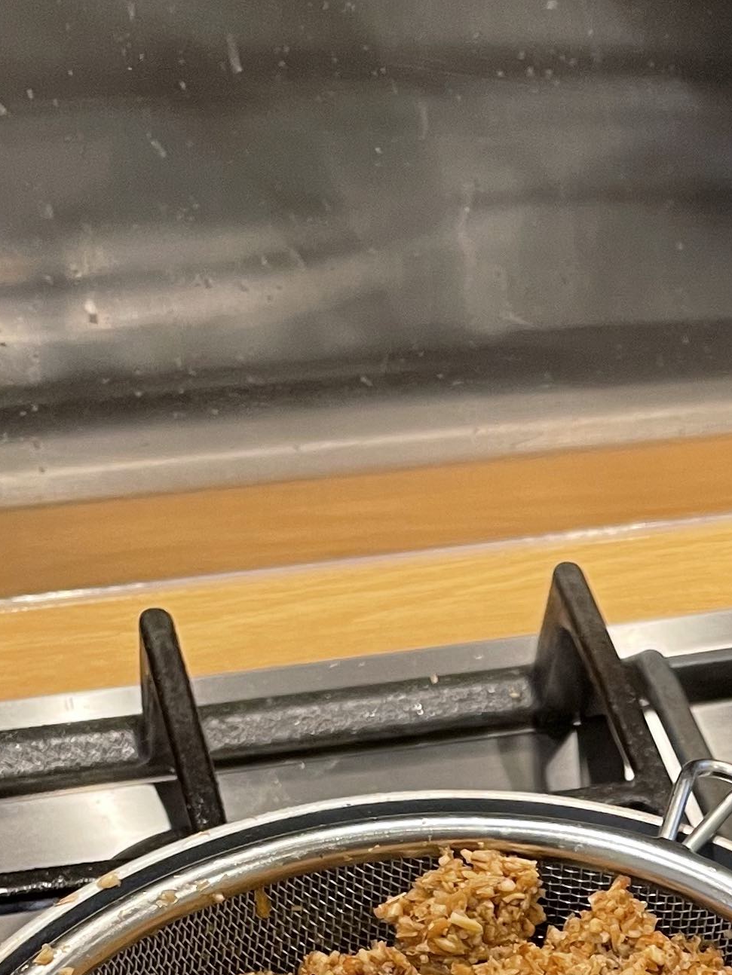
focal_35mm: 81
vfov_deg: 22.3
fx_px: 2283
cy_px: 1167
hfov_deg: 17.6
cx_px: 807
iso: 160
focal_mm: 4.2
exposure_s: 1/50
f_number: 1.6
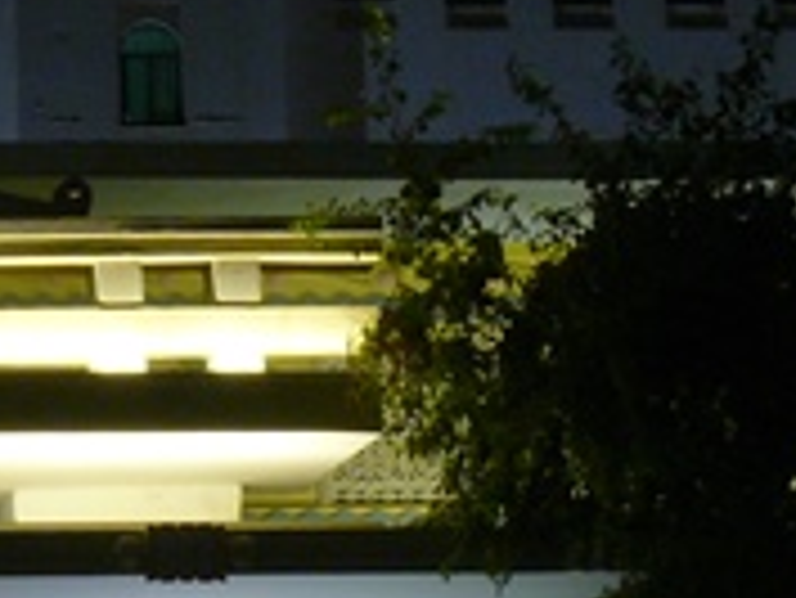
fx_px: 4671
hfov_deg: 9.3
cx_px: -594
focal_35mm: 203
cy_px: 629
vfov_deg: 7.3
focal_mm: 9.6
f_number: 11
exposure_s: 4
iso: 100
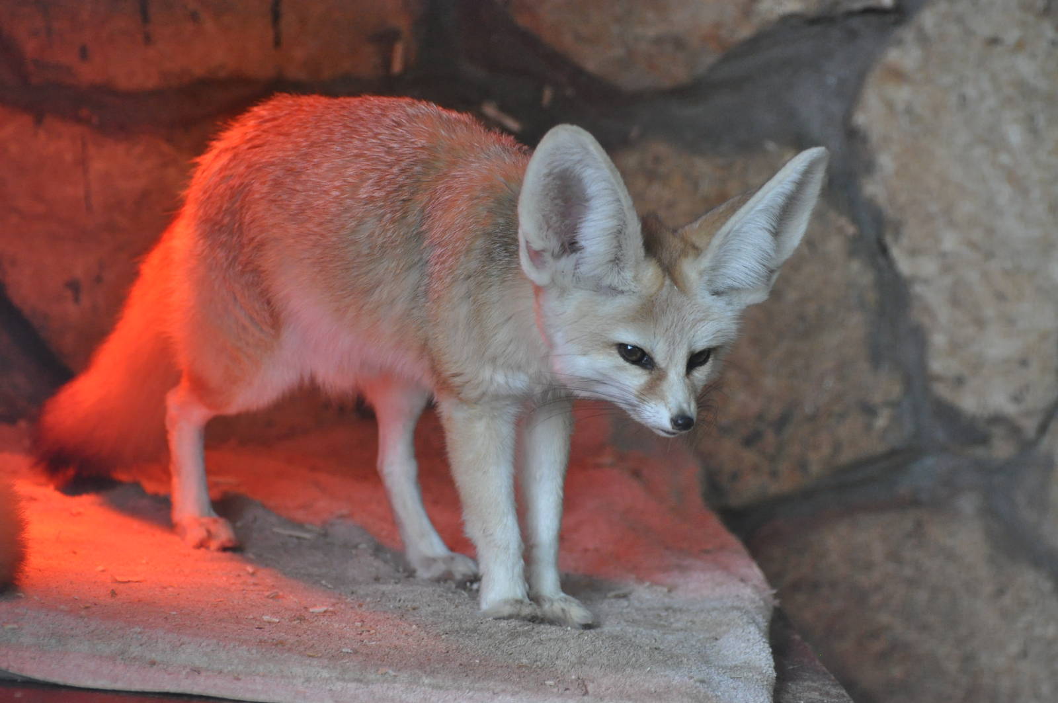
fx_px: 7486
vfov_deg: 5.4
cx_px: 529
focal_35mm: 255
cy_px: 352
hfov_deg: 8.1
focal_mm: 170
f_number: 5
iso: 1600
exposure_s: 1/320
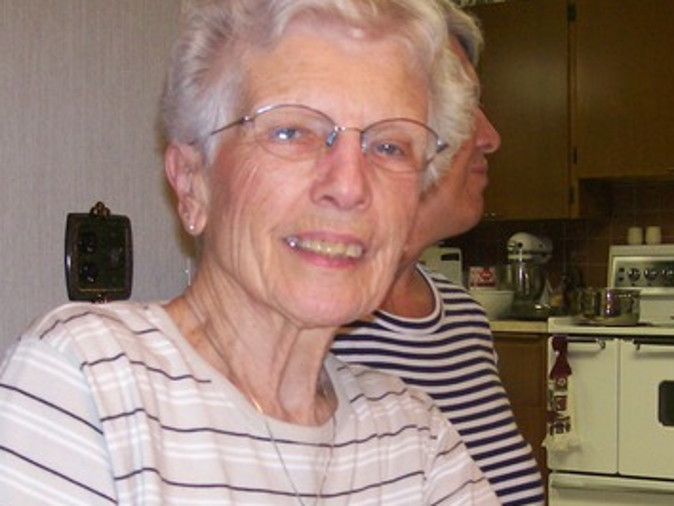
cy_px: 377
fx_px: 1266
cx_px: 347
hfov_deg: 29.8
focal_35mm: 65
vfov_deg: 22.4
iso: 140
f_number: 2.7
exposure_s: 1/64
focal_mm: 6
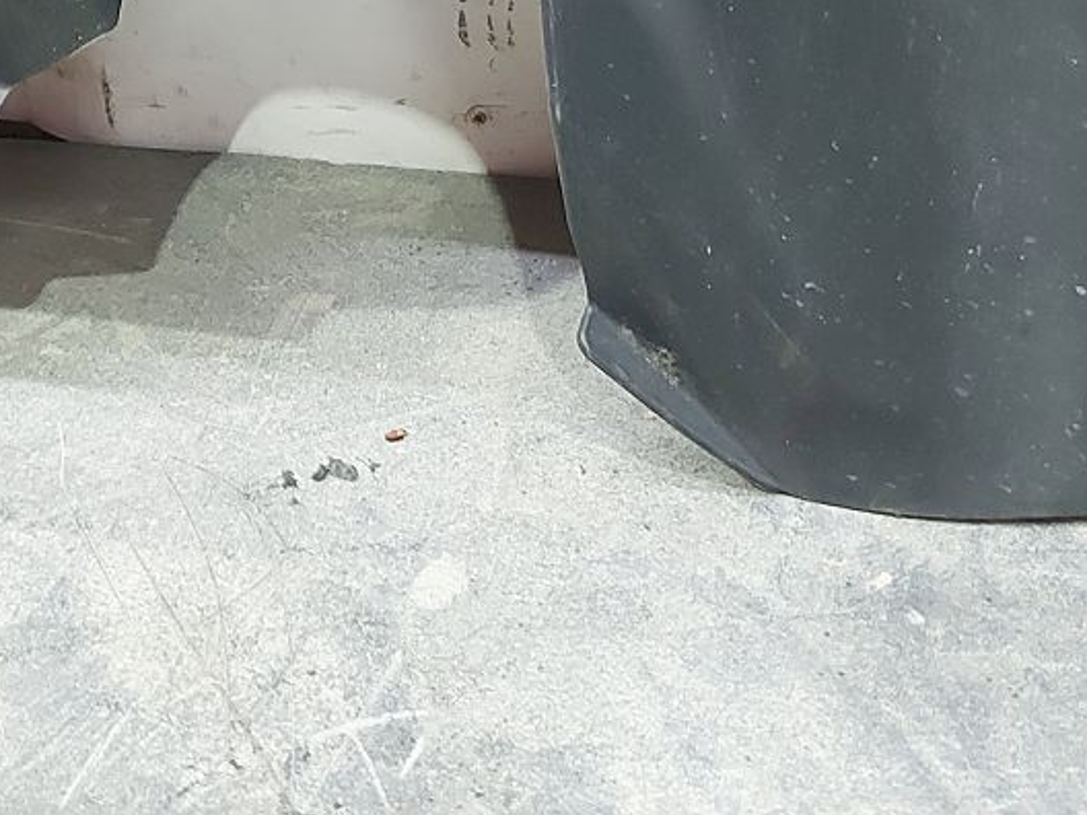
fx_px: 1978
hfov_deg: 30.7
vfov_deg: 21.1
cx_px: 495
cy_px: -251
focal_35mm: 63
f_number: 1.8
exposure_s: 1/25
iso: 320
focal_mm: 5.23
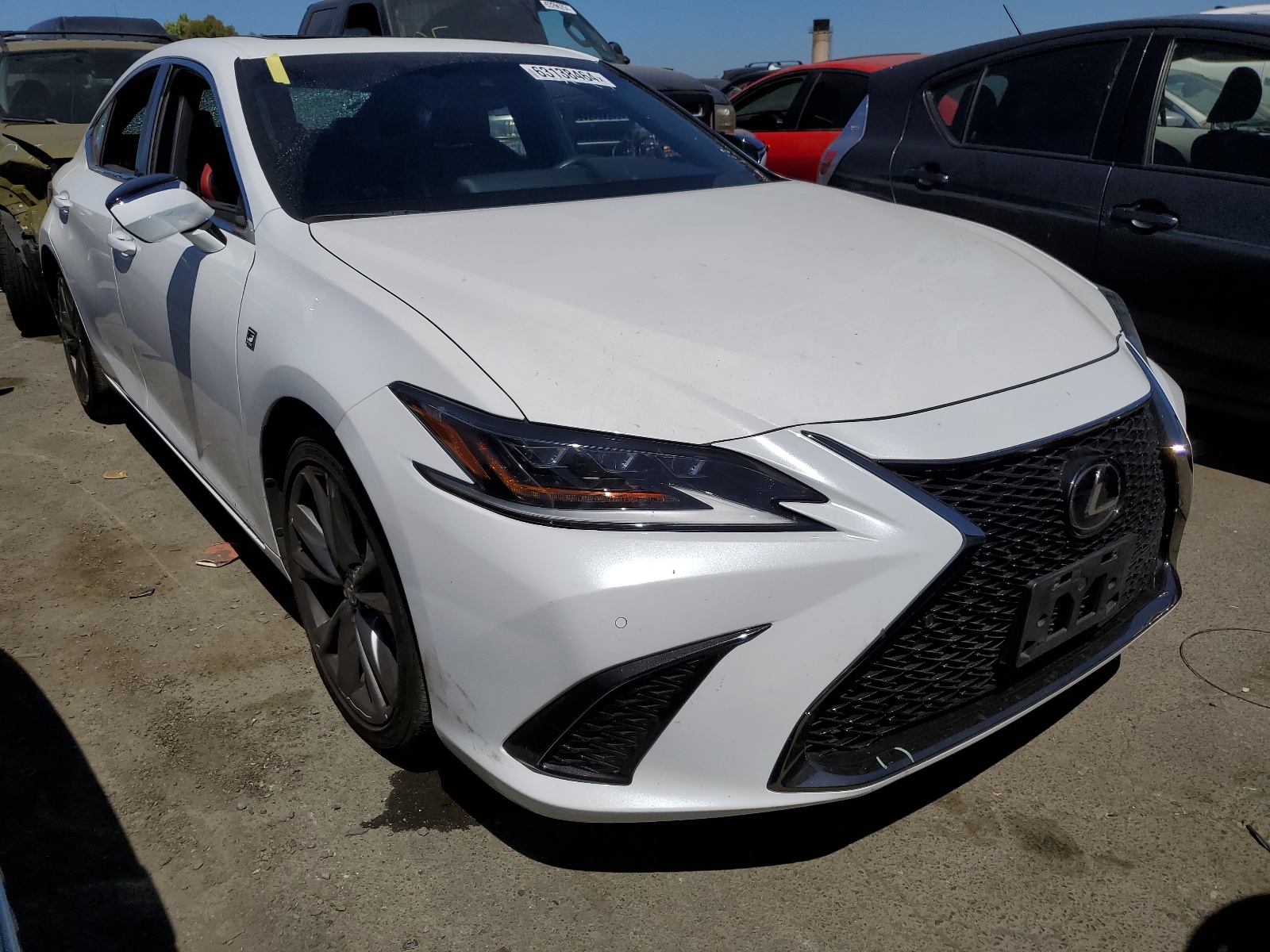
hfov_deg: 67.3
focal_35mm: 26
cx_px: 635
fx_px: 954
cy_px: 476
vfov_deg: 53.1
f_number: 1.5
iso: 51
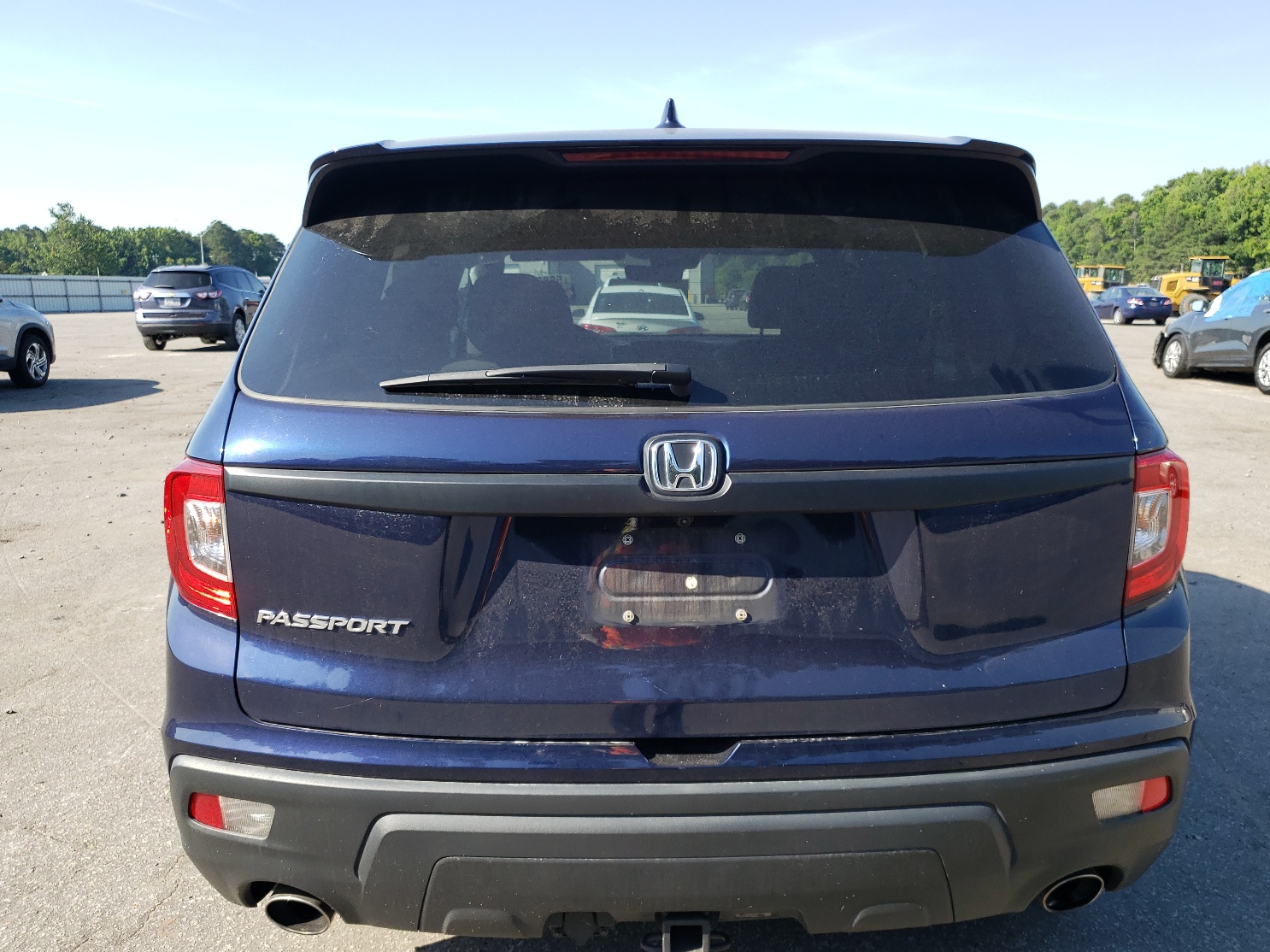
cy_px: 493
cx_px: 657
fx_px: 1027
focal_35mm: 28
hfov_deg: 63.4
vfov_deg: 49.7
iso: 50
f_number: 1.5
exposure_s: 1/1000
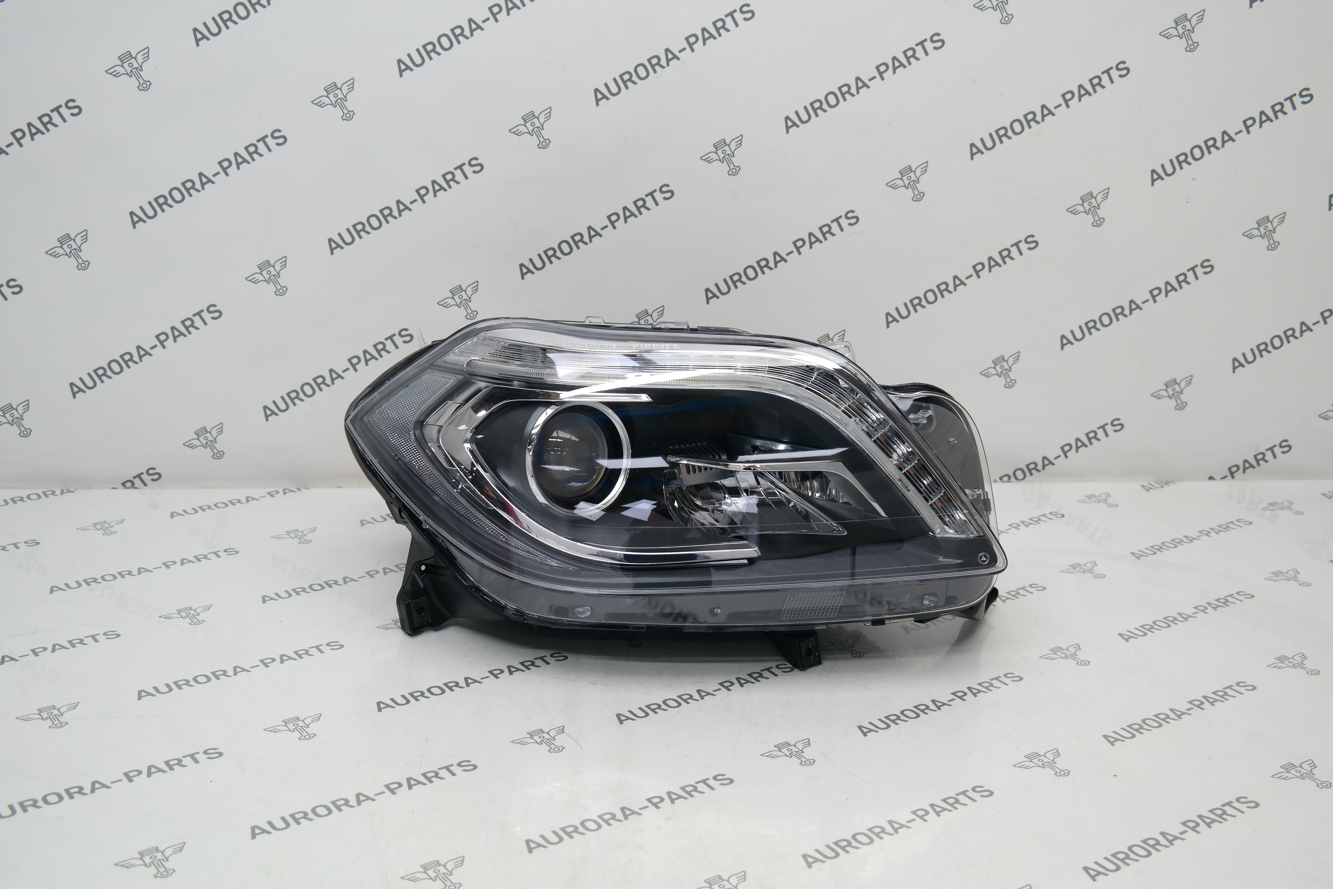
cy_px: 444
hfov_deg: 42.7
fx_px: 1703
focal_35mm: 46
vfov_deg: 29.2
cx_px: 666
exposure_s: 1/50
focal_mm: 30
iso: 400
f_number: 5
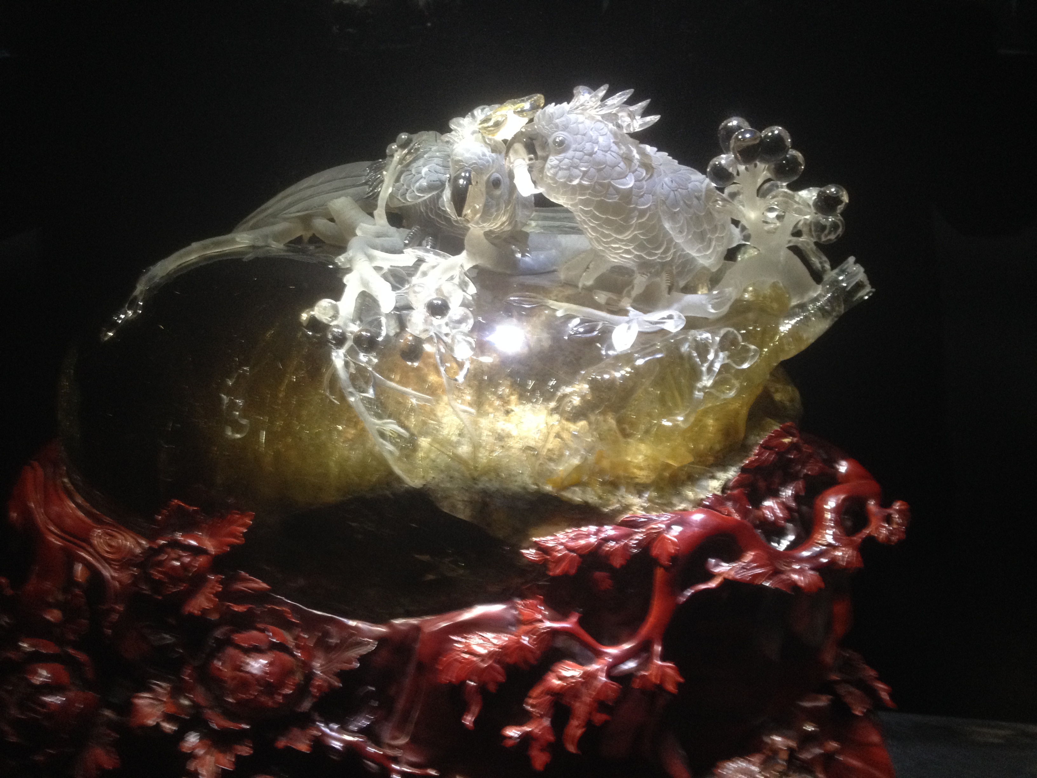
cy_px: 389
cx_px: 518
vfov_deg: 40.7
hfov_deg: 52.6
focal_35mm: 35
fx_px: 1049
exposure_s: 1/20
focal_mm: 4.28
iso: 200
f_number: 2.4
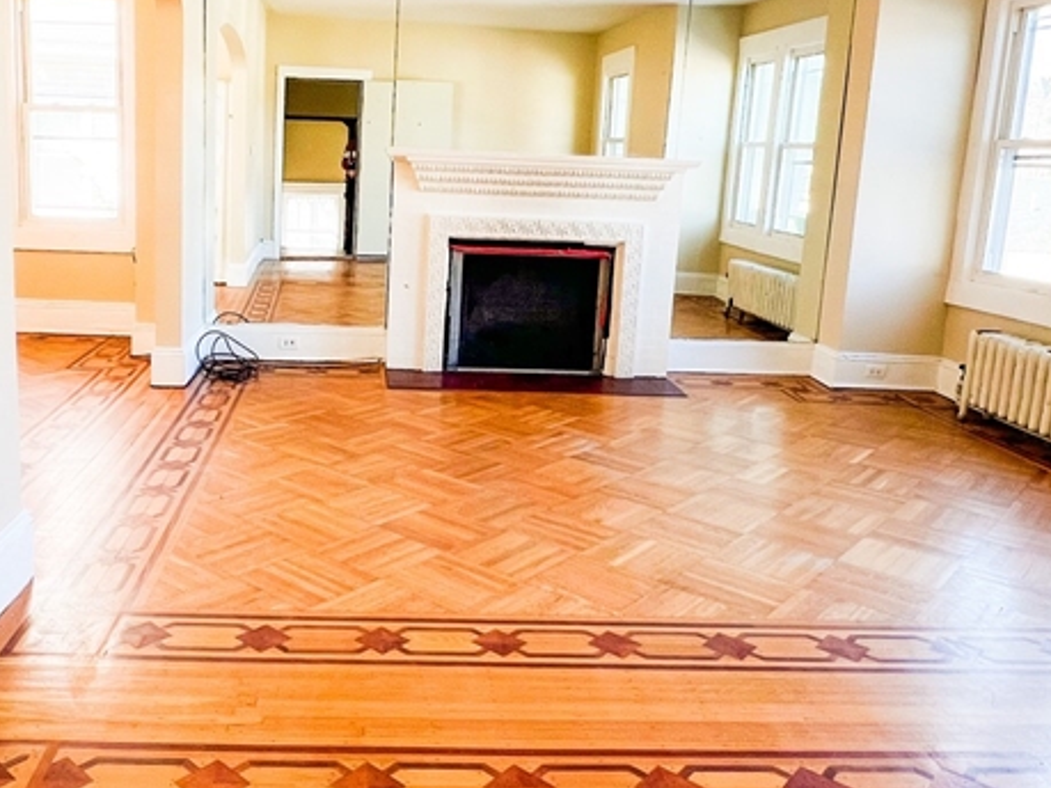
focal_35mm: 29
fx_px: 880
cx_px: 403
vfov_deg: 47.9
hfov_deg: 61.0
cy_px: 318
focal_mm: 1.57
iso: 160
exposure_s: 1/60
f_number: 1.8
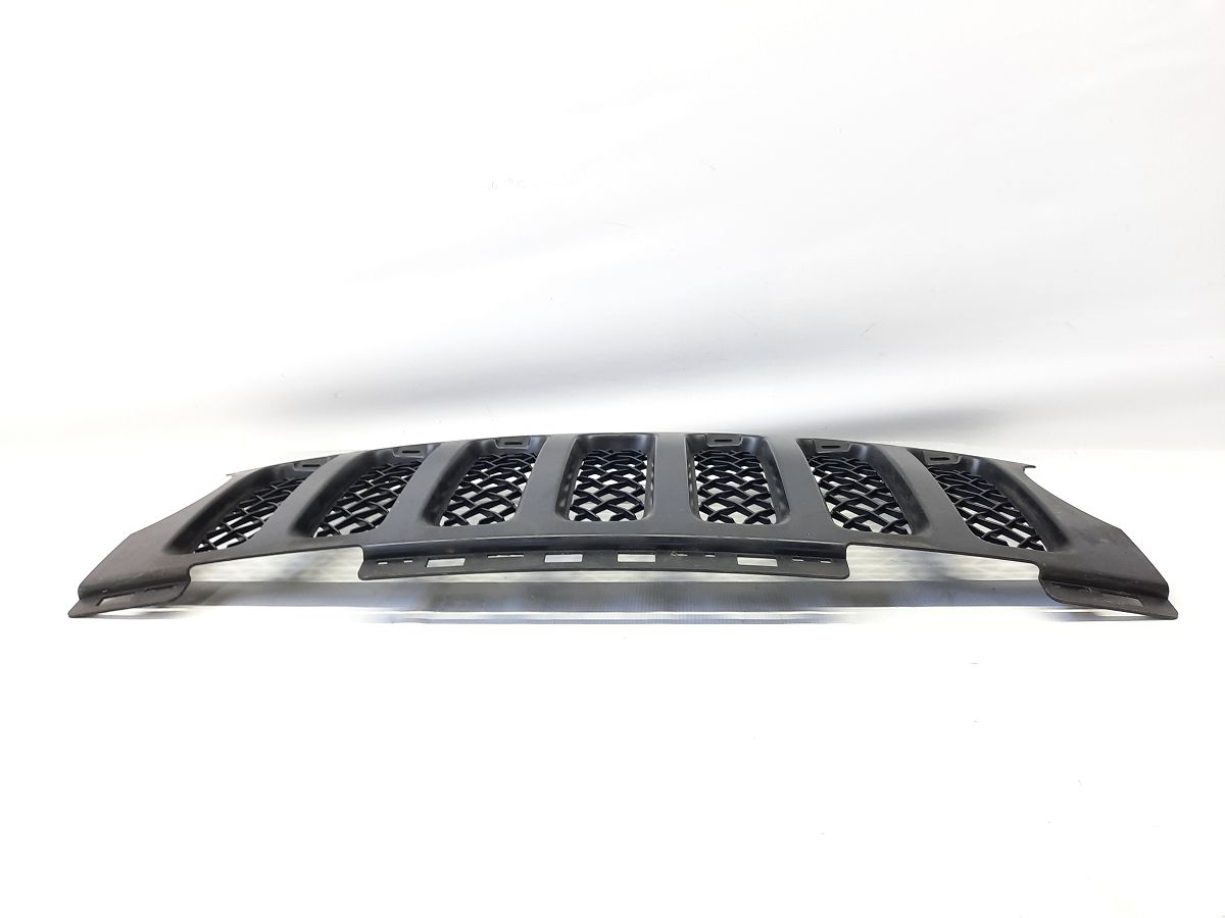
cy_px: 459
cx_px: 612
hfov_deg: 69.4
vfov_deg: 54.9
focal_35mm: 25
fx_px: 885
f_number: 2
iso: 125
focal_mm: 4.6
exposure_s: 1/50
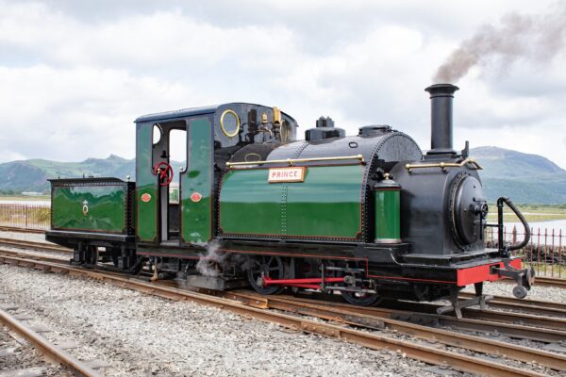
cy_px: 188
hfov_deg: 49.6
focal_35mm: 39
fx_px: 613
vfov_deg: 34.2
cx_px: 283
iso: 400
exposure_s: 1/320
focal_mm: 26
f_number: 10
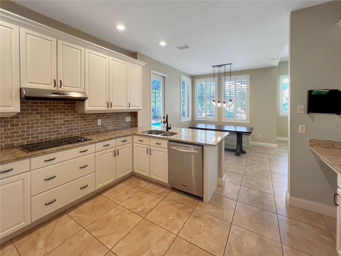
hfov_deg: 106.2
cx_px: 170
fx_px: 128
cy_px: 128
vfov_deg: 89.9
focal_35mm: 13
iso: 125
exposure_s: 1/120
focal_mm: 1.57
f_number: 1.8
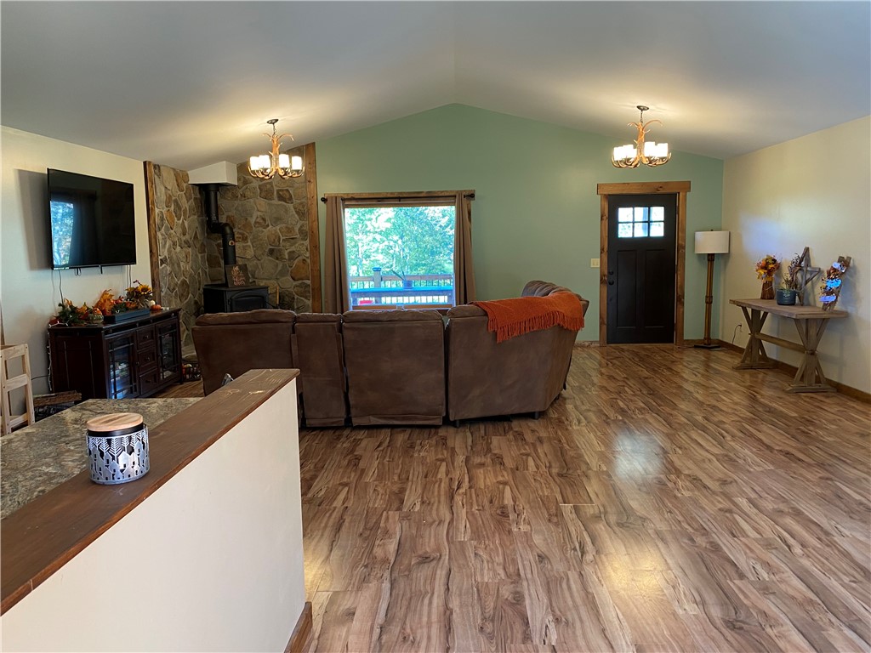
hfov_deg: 67.3
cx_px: 436
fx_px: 654
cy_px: 326
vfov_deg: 53.1
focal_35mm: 26
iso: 125
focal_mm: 4.25
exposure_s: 1/60
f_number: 1.8
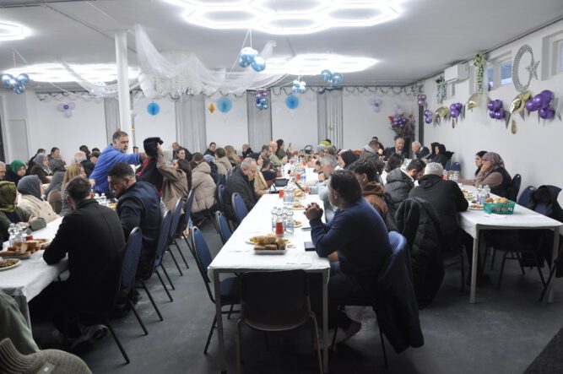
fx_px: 422
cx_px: 282
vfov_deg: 47.8
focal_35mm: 27
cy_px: 187
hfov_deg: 67.4
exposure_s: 1/30
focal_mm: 18
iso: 320
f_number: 5.6
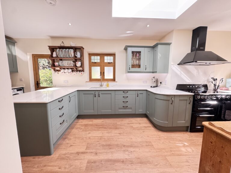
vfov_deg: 85.7
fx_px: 93
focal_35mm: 14
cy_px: 86
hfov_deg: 102.1
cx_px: 116
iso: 320
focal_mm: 2.22
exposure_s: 1/99
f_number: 2.2
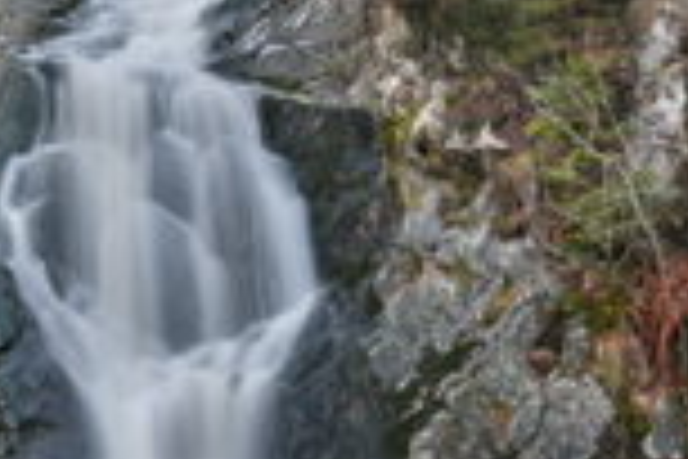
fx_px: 1643
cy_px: 232
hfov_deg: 22.6
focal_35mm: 86
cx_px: -27
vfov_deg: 15.9
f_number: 3.5
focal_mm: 22
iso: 100
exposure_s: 8
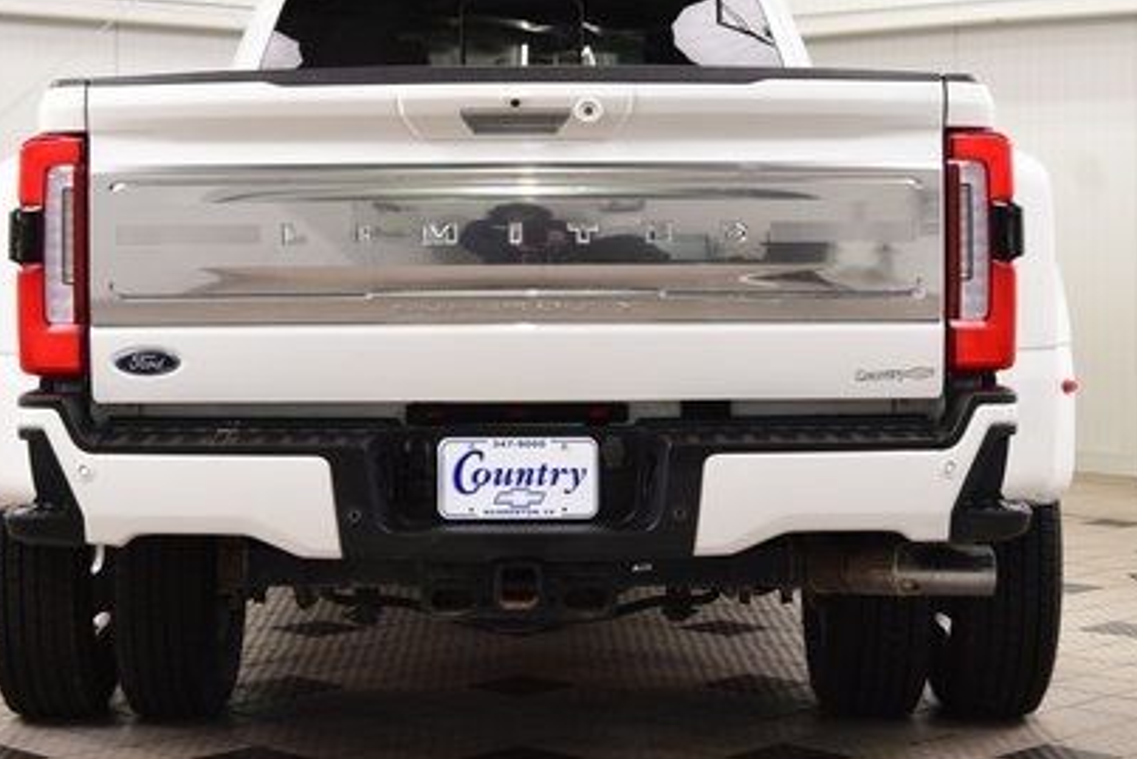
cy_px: 233
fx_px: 2559
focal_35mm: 81
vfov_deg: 16.8
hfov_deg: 25.0
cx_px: 522
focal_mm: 34
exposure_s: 1/60
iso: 1400
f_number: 8
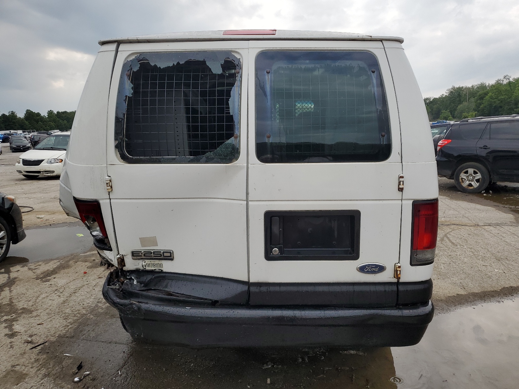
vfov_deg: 53.1
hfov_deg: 67.3
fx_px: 390
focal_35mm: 26
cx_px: 260
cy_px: 194
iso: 50
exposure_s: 1/2500
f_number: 1.5
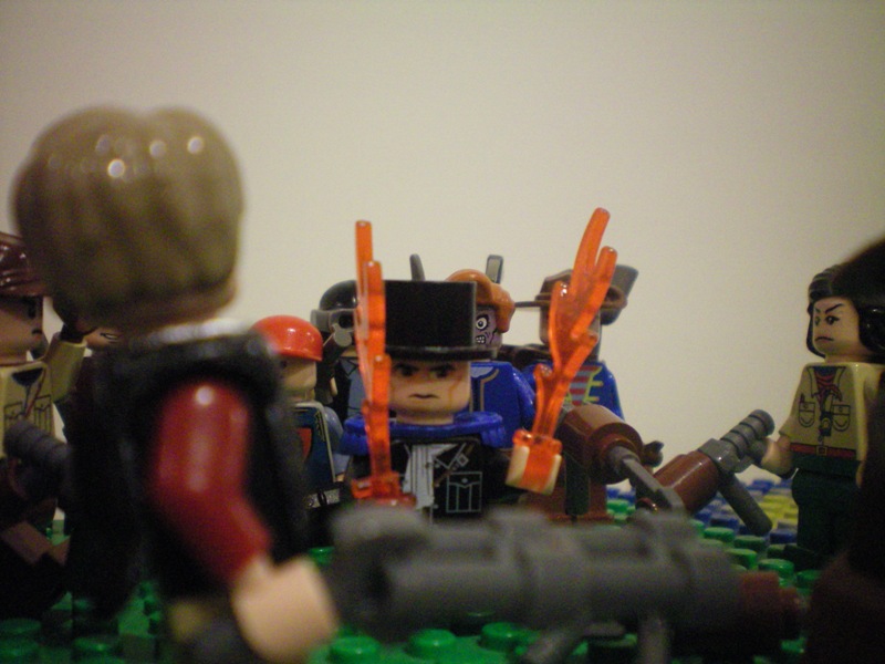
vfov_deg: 37.7
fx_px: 972
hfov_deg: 49.0
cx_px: 442
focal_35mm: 38
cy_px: 332
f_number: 3.1
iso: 400
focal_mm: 6.3
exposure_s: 1/25
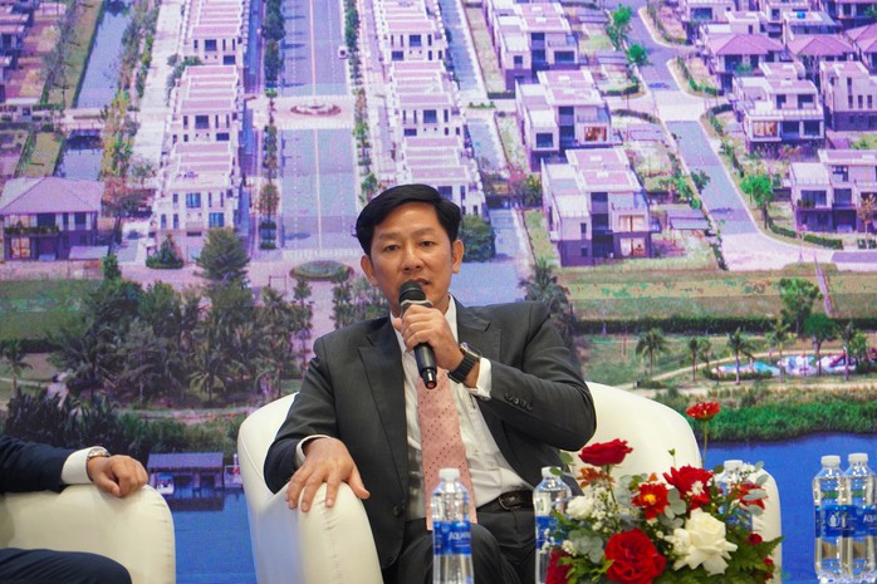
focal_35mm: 158
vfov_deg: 8.7
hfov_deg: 13.0
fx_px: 3836
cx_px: 438
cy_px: 292
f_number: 4
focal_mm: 105
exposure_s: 1/200
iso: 1000
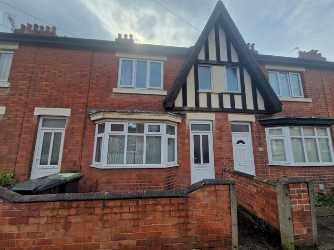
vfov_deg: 89.9
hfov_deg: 106.2
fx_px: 125
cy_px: 125
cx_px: 167
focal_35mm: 13
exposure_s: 1/1892
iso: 50
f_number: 2.2
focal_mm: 2.2
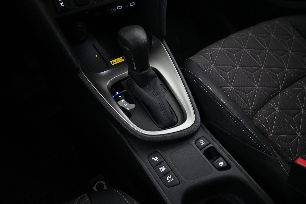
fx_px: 204
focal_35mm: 24
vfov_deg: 53.1
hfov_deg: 73.7
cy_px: 102
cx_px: 153
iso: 4000
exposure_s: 1/60
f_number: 3.5
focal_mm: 16
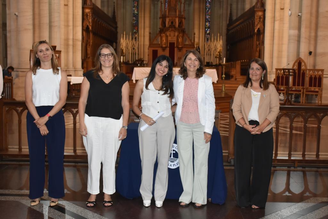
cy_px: 110
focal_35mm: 48
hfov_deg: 41.1
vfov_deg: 28.1
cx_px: 164
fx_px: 437
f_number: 5.6
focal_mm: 32
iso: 1600
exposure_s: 1/60
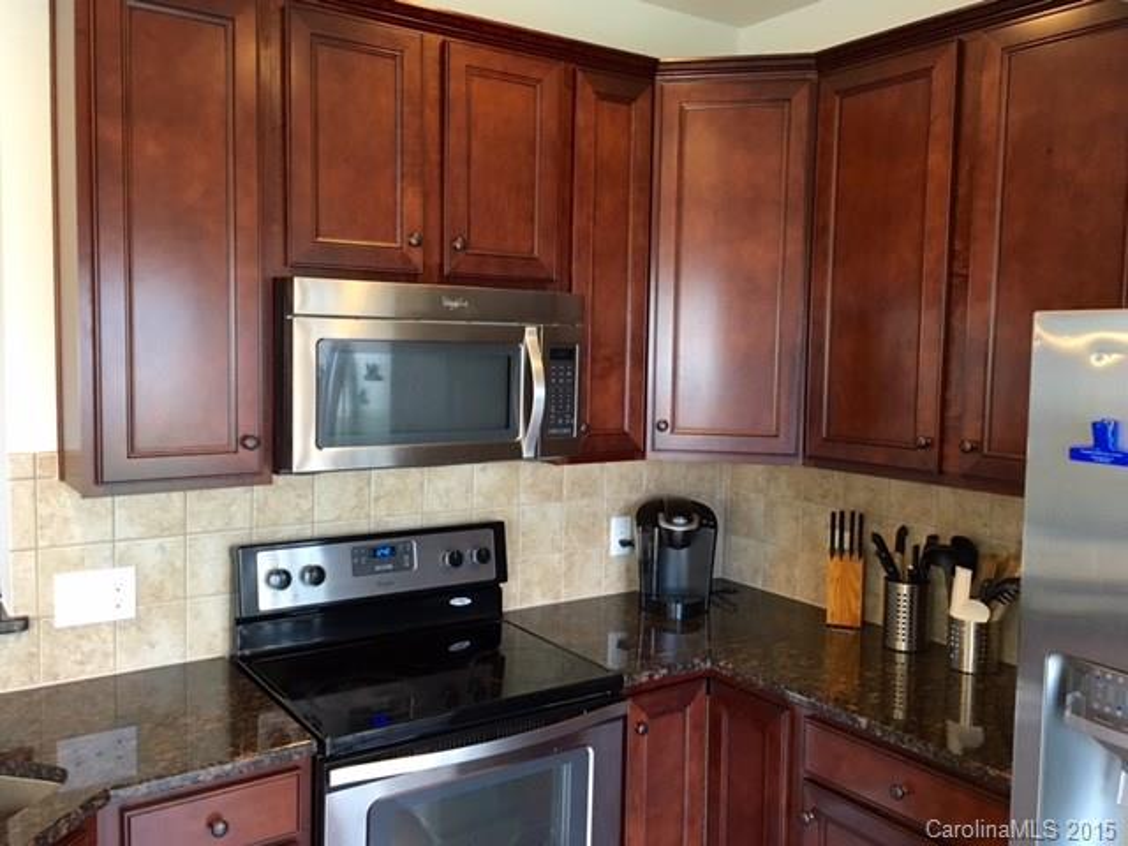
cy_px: 423
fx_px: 945
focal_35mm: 29
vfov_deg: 48.2
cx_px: 564
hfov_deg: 61.7
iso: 50
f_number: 2.2
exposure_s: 1/15
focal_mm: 4.15
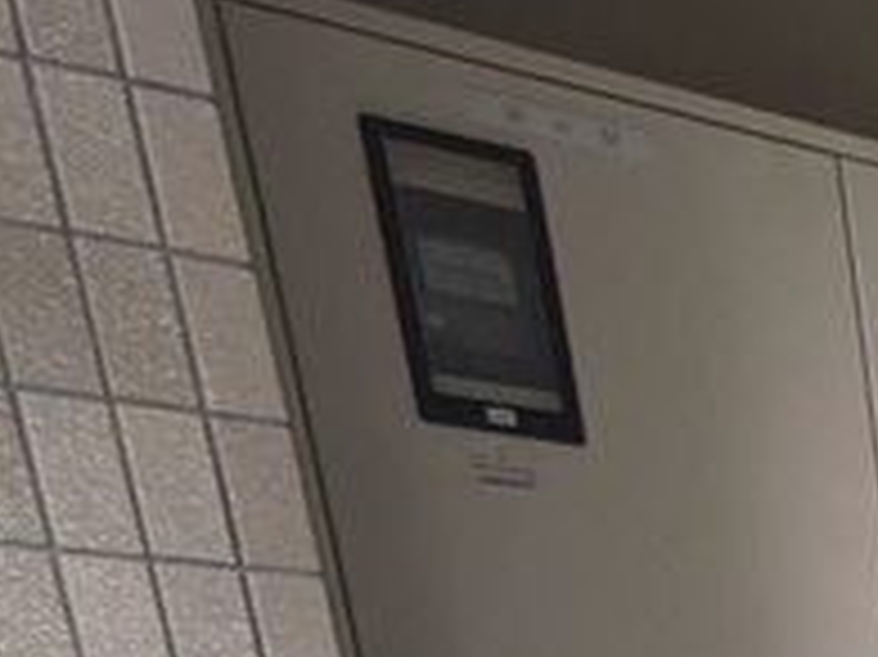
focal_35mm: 69
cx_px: 1724
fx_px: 1749
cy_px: 1472
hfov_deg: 18.8
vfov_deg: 15.1
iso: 158
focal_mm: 1.83
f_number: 2.2
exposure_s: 1/24
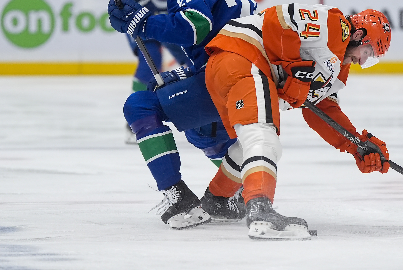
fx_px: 3555
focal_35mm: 317
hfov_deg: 6.5
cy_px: 80
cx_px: 283
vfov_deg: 4.4
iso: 2500
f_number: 2.8
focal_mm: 200
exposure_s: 1/2500
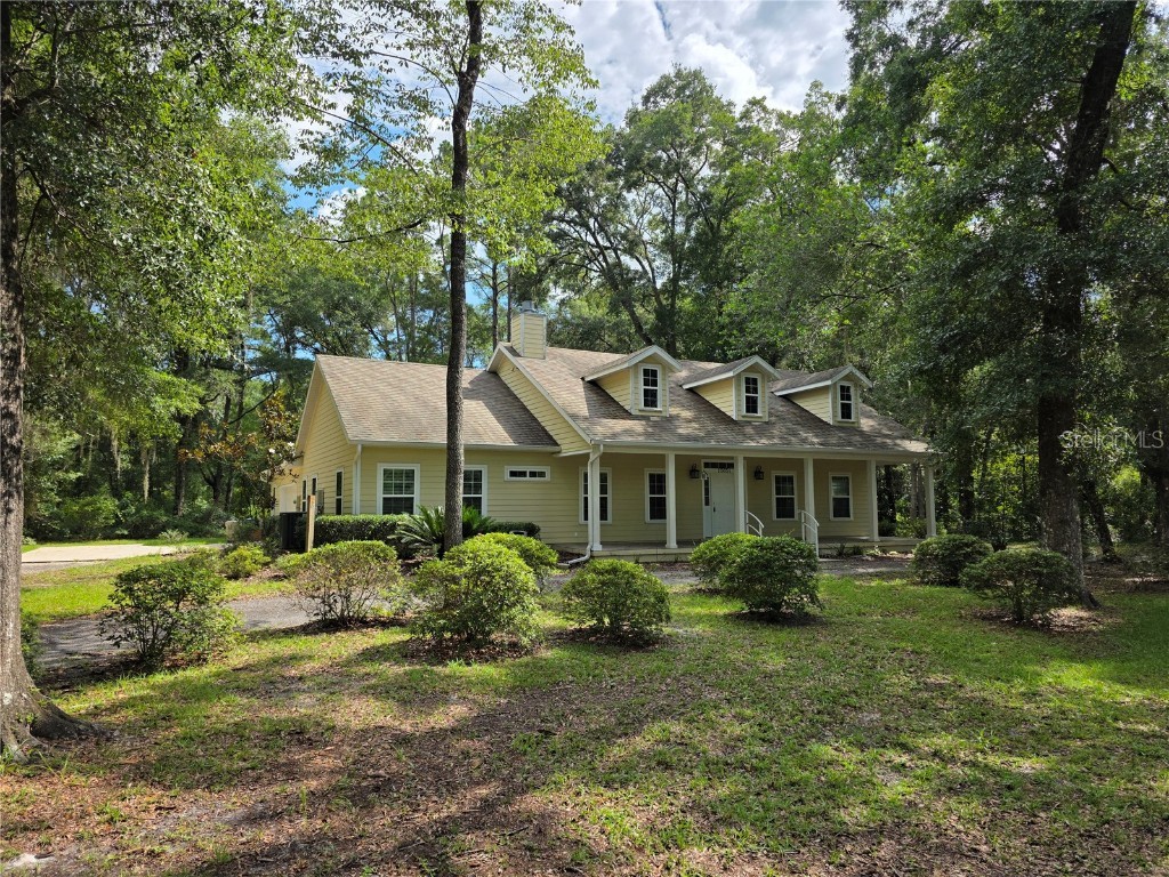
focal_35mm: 23
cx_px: 584
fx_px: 777
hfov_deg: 73.9
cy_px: 438
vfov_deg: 58.9
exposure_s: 1/5296
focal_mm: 6.3
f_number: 1.7
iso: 80
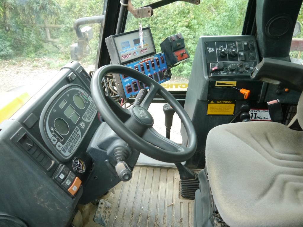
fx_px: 245
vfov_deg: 49.7
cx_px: 152
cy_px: 114
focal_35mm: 28
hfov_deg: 63.4
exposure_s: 1/60
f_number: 3.5
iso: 1250
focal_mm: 14
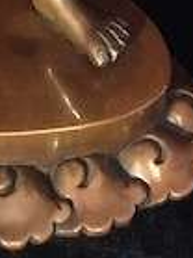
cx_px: -17
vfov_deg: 12.2
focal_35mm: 134
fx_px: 998
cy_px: -332
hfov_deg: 10.9
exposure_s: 1/17
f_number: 2.2
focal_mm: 4.15
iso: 1250
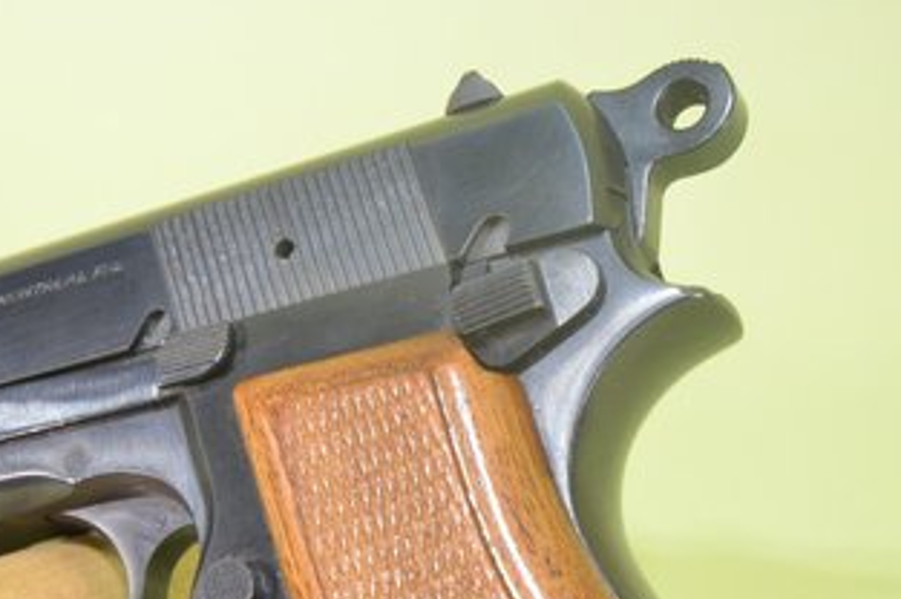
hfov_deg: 24.5
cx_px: 225
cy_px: 606
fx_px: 2050
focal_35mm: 82
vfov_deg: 16.3
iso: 800
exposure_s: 1/125
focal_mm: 24
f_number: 5.6
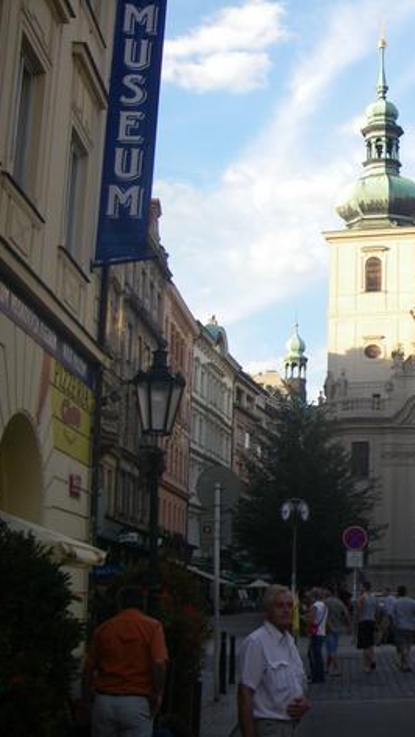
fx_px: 1096
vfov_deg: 37.2
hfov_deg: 20.7
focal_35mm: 56
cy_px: 372
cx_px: 426
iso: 64
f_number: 3.3
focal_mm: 6.3
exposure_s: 1/200
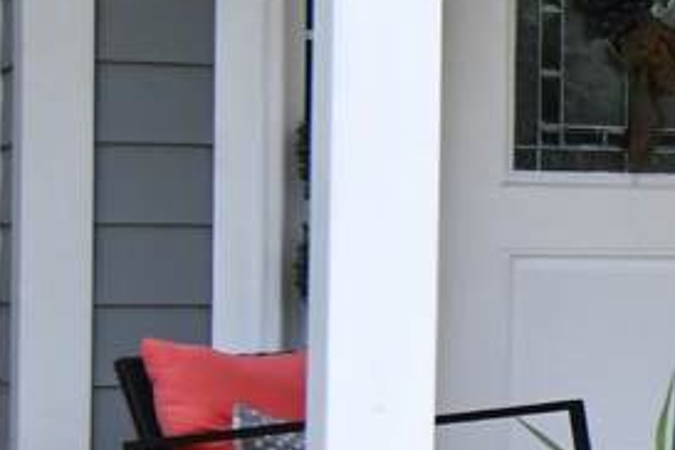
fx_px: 3169
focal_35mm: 169
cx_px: 1518
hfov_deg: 10.7
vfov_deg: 8.1
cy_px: 246
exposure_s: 1/4000
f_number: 8
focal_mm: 24
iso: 2000
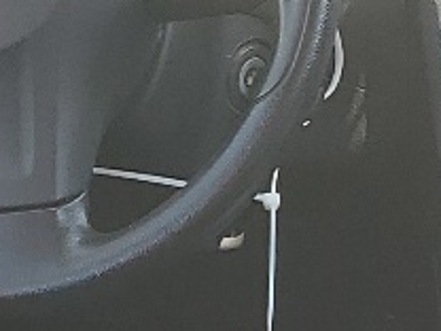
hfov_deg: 9.7
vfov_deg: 7.0
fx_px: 2548
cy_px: 757
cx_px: 621
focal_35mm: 200
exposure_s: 1/244
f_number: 1.5
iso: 50
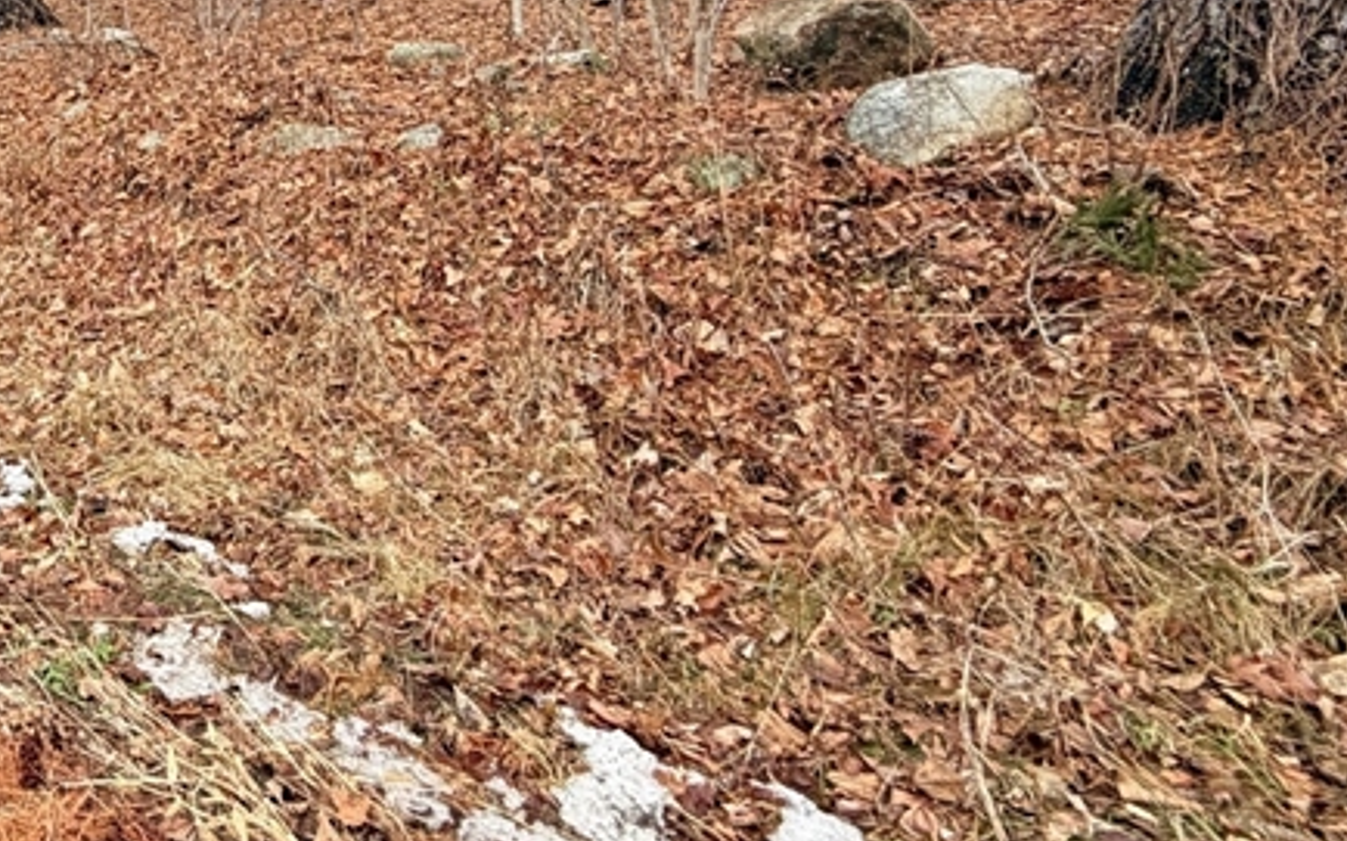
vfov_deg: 32.9
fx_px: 1285
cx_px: -19
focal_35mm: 35
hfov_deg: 45.9
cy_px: -25
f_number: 2.2
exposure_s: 1/121
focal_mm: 2.22
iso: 125
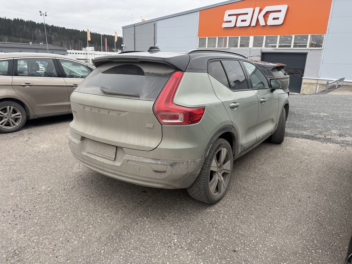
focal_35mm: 24
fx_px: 244
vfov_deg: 56.8
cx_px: 176
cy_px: 132
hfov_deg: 71.6
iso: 80
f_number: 1.78
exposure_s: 1/385
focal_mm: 6.76
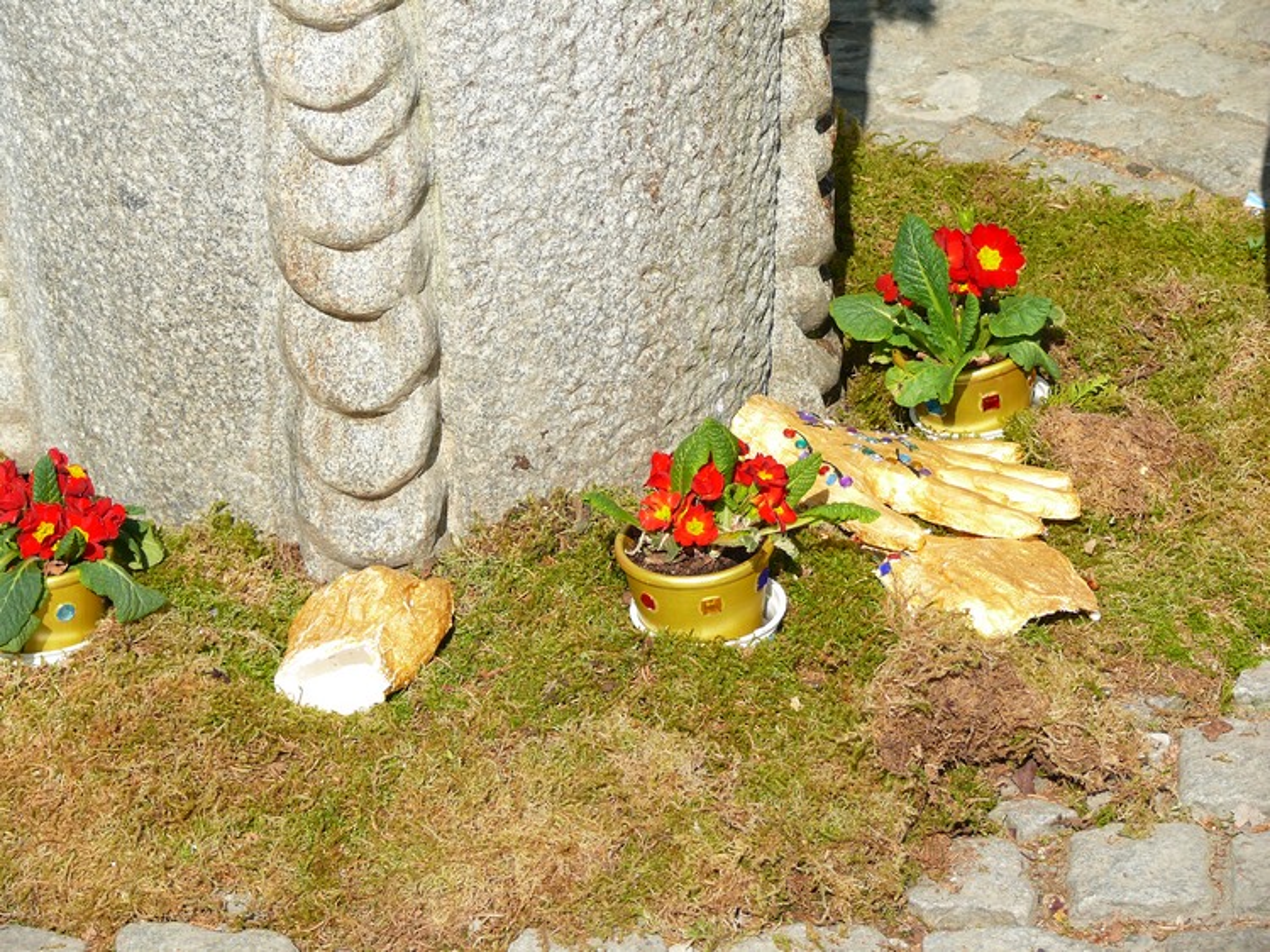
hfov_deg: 13.5
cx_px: 635
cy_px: 476
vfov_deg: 10.2
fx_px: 5355
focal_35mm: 146
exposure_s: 1/200
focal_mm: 30.9
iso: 100
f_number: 4
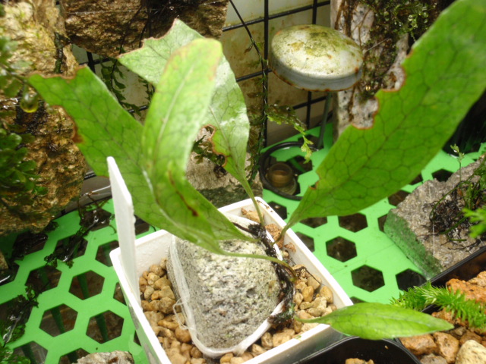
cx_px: 243
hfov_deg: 46.8
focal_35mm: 40
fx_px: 562
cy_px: 182
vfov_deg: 36.0
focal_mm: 7.25
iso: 200
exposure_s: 1/20
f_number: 3.9
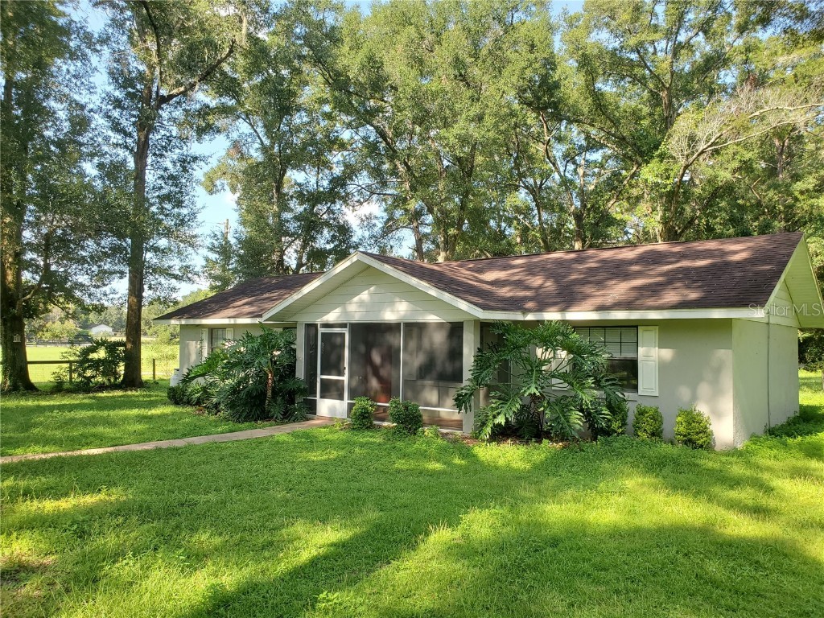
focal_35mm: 26
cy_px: 309
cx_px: 412
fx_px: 619
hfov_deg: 67.3
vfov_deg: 53.1
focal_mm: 4.3
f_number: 2.4
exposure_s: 1/269
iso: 50
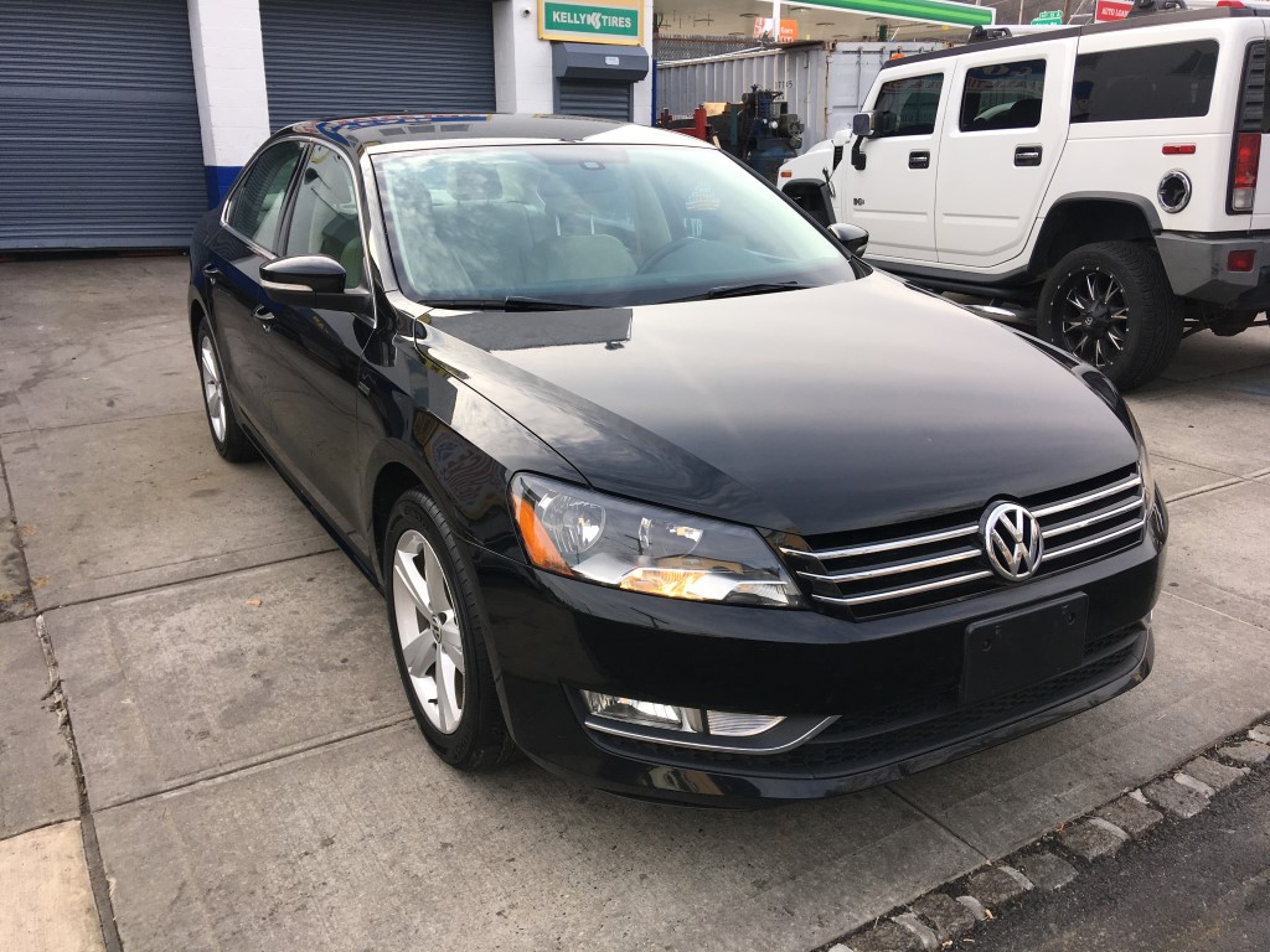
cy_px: 476
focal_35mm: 29
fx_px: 1064
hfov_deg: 61.7
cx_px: 635
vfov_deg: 48.2
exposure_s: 1/320
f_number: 2.2
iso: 25
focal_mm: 4.15
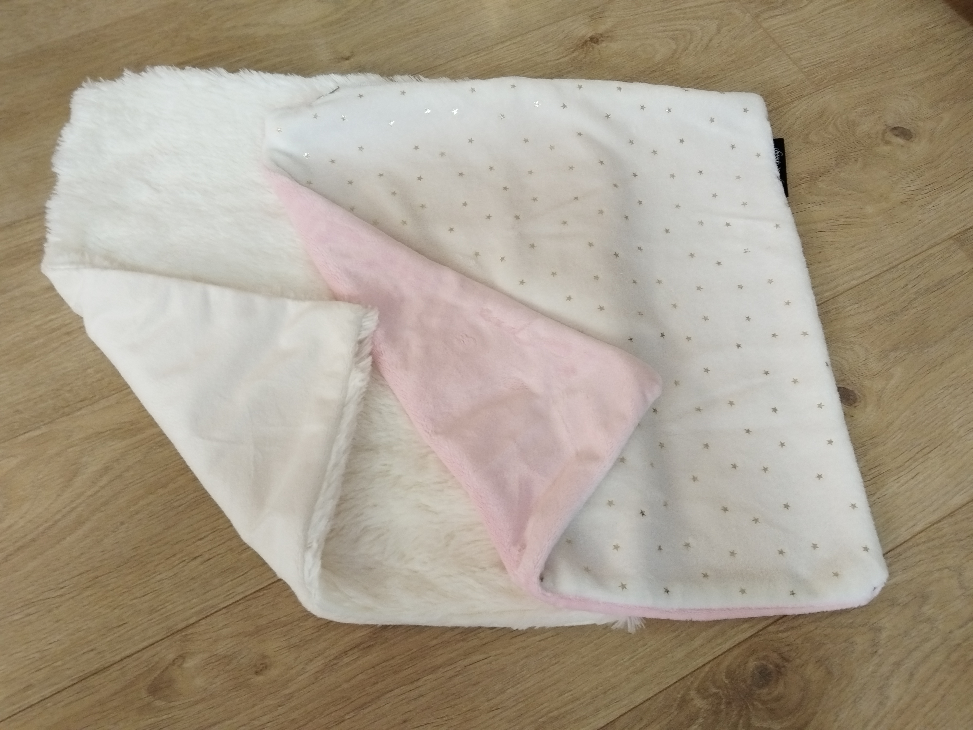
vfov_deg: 53.1
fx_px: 731
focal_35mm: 26
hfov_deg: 67.3
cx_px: 486
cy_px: 365
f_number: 1.9
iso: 800
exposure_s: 1/33.3
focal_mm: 4.95
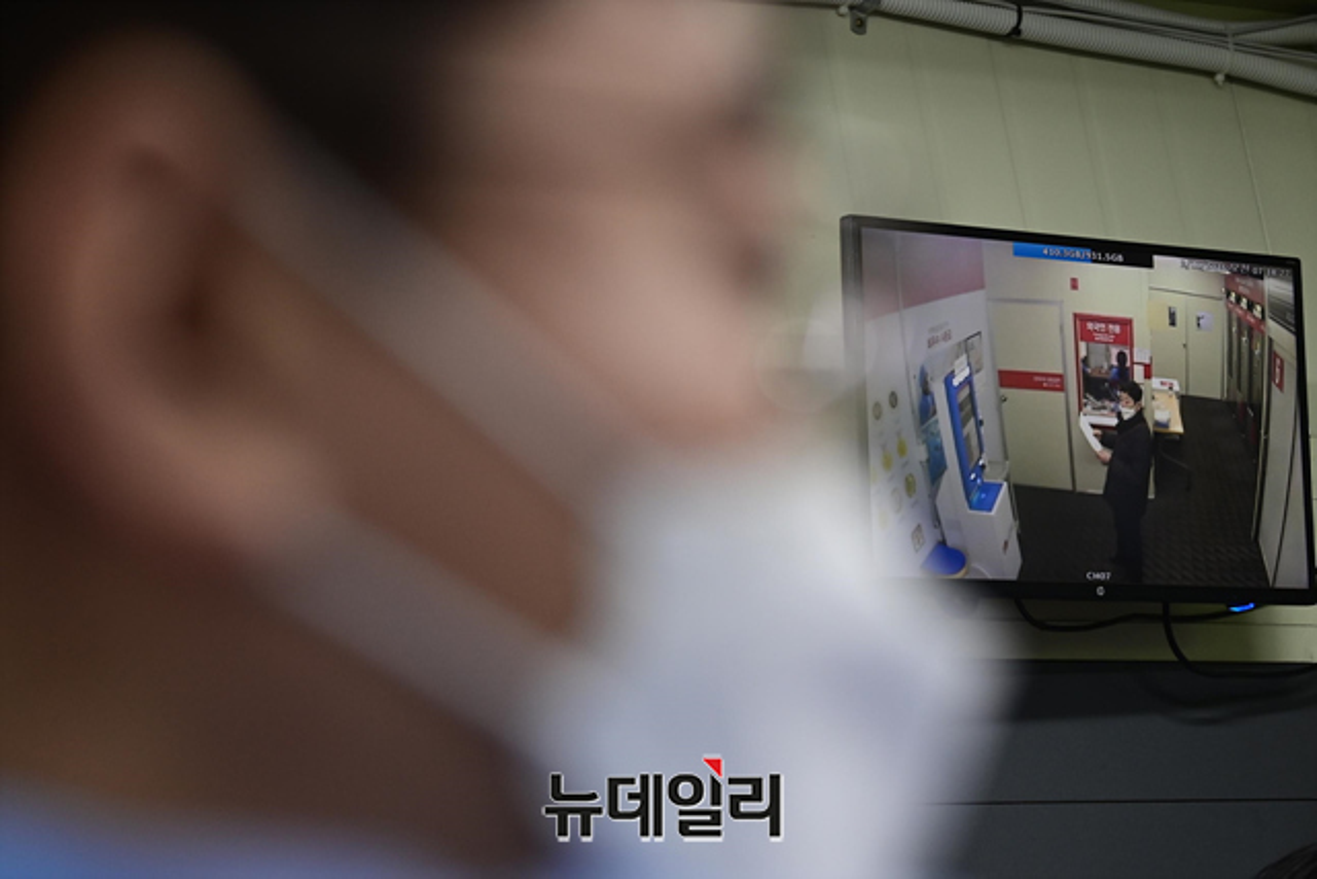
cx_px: 658
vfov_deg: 13.0
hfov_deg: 19.5
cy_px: 440
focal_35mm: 105
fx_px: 3842
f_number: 5
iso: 2200
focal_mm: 105
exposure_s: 1/200
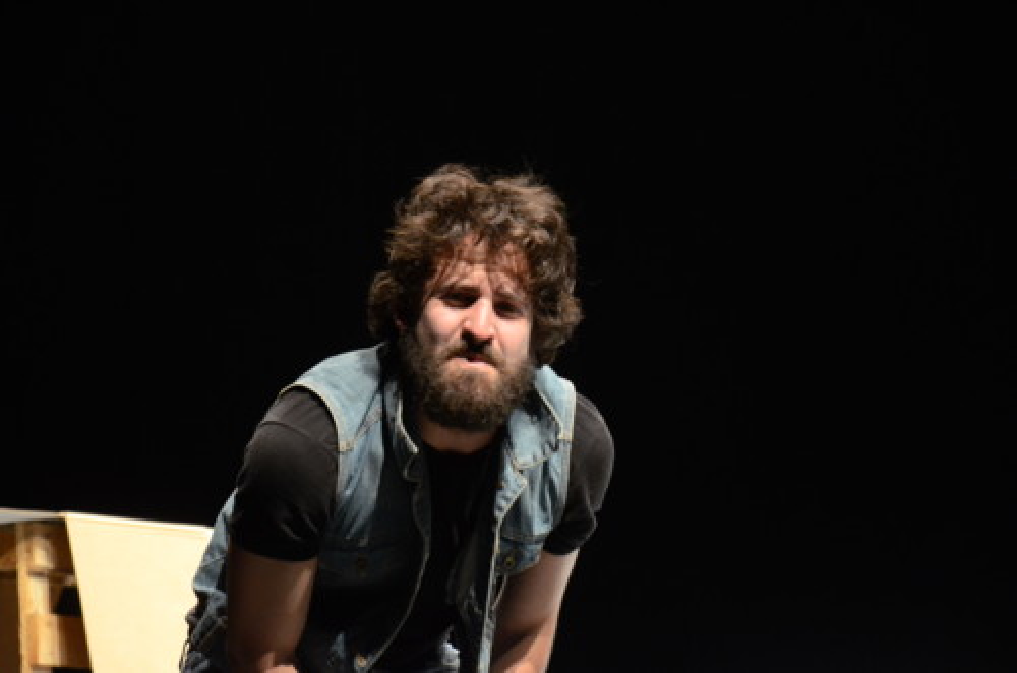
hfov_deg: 13.1
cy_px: 336
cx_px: 508
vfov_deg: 8.7
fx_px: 4439
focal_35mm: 158
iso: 2000
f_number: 5.6
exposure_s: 1/20
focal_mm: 105
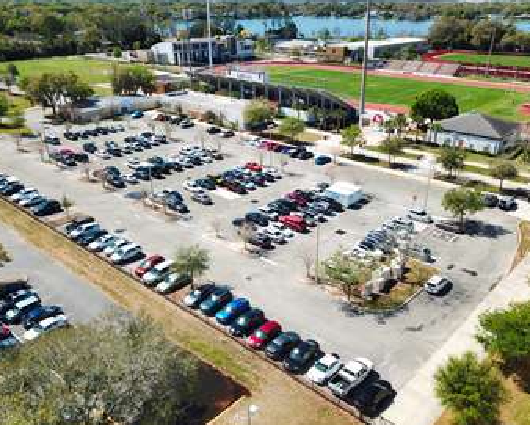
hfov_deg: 58.7
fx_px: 471
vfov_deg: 48.5
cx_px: 278
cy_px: 226
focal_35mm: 30
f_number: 2.2
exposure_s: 1/128
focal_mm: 4.73
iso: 100
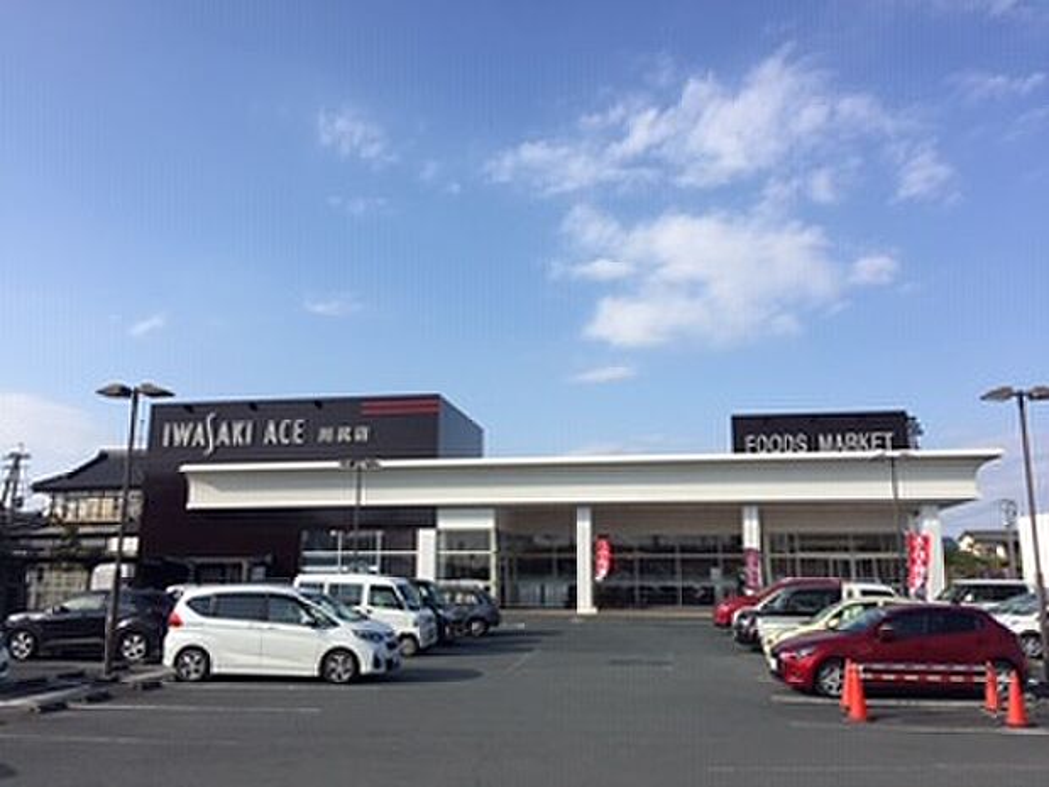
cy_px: 394
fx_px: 879
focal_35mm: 29
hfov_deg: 61.7
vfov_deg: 48.2
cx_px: 524
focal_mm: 4.15
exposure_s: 1/1883
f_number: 2.2
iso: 32
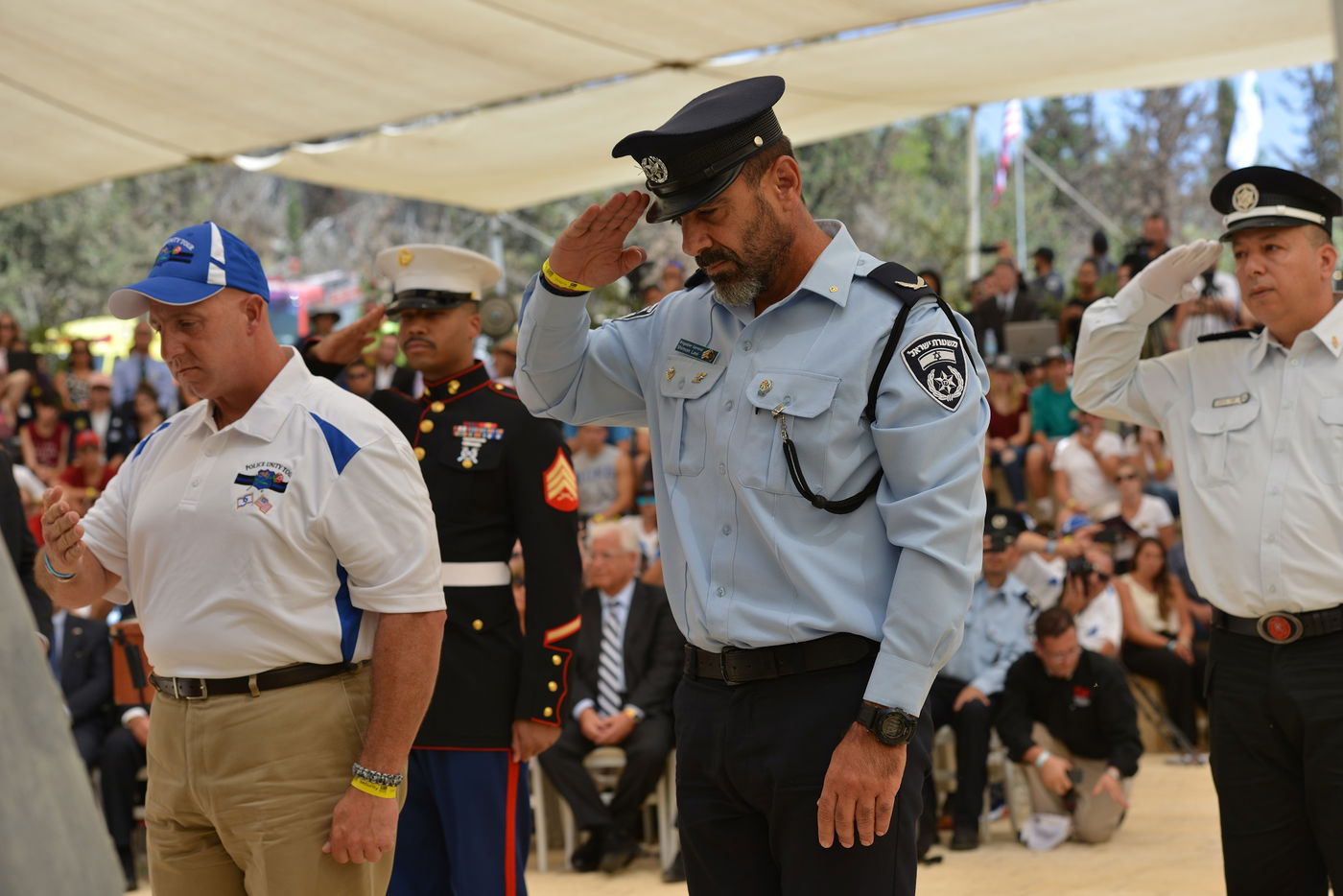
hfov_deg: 28.8
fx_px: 2612
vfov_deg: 19.5
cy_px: 448
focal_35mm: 70
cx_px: 672
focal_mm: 70
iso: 250
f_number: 4.5
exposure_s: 1/800
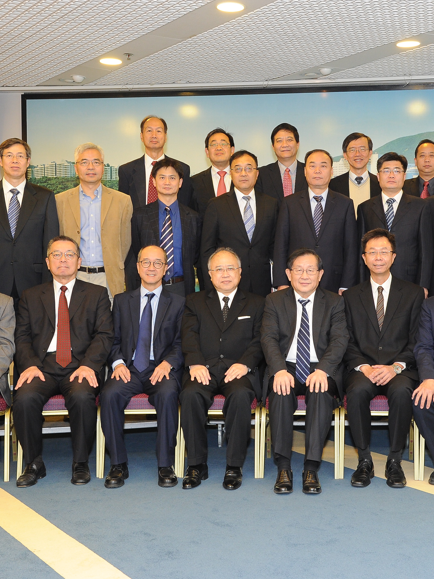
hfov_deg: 28.3
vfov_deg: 37.5
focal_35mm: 51
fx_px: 853
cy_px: 290
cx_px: 298
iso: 2000
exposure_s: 1/50
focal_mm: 35
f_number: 6.3
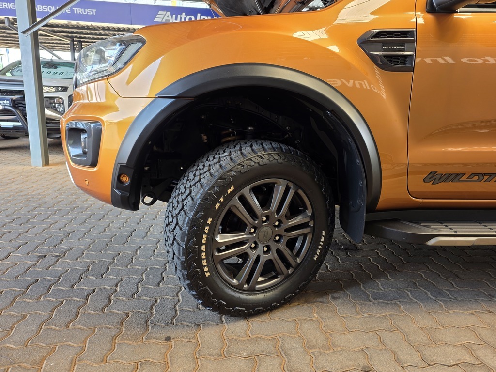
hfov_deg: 73.9
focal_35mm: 23
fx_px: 330
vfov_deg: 58.9
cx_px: 248
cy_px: 186
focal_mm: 6.25
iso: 25
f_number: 1.7
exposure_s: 1/51.8
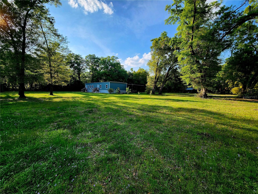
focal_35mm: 13
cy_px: 97
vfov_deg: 89.9
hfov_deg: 106.2
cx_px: 129
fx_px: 97
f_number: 2.2
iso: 50
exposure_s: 1/1000
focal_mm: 2.2
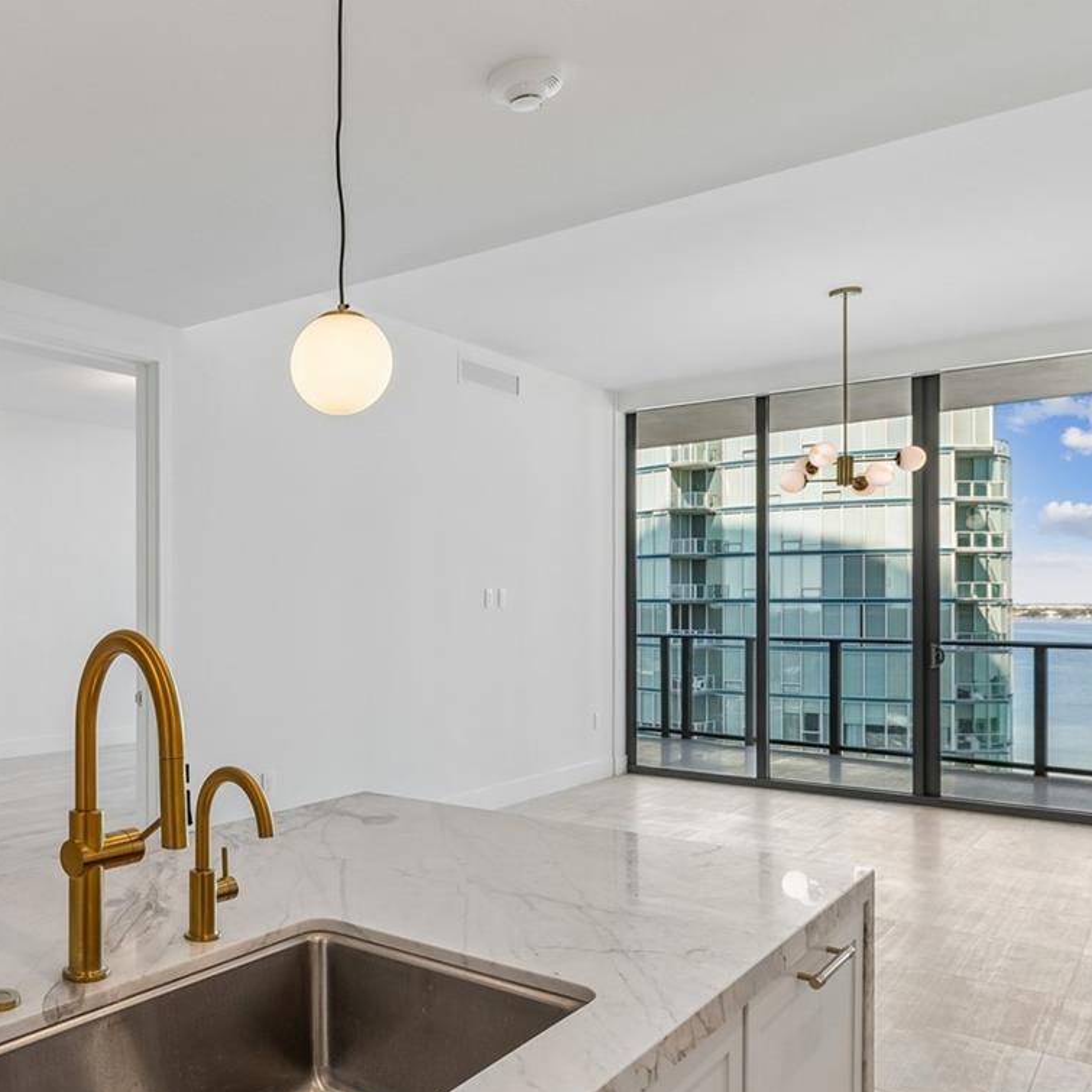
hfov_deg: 55.1
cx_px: 226
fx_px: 964
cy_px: 584
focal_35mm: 27
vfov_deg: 59.0
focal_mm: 10
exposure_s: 1/13
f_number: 7.1
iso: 100
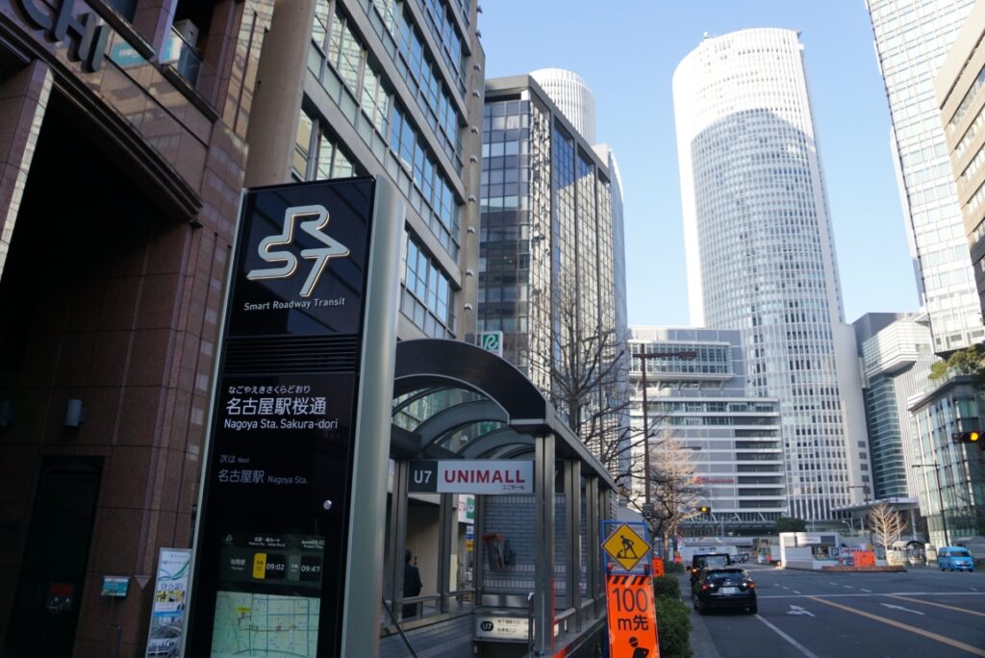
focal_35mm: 27
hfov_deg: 67.4
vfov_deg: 48.0
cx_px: 492
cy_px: 329
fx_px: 739
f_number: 5.6
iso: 100
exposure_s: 1/125
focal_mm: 18
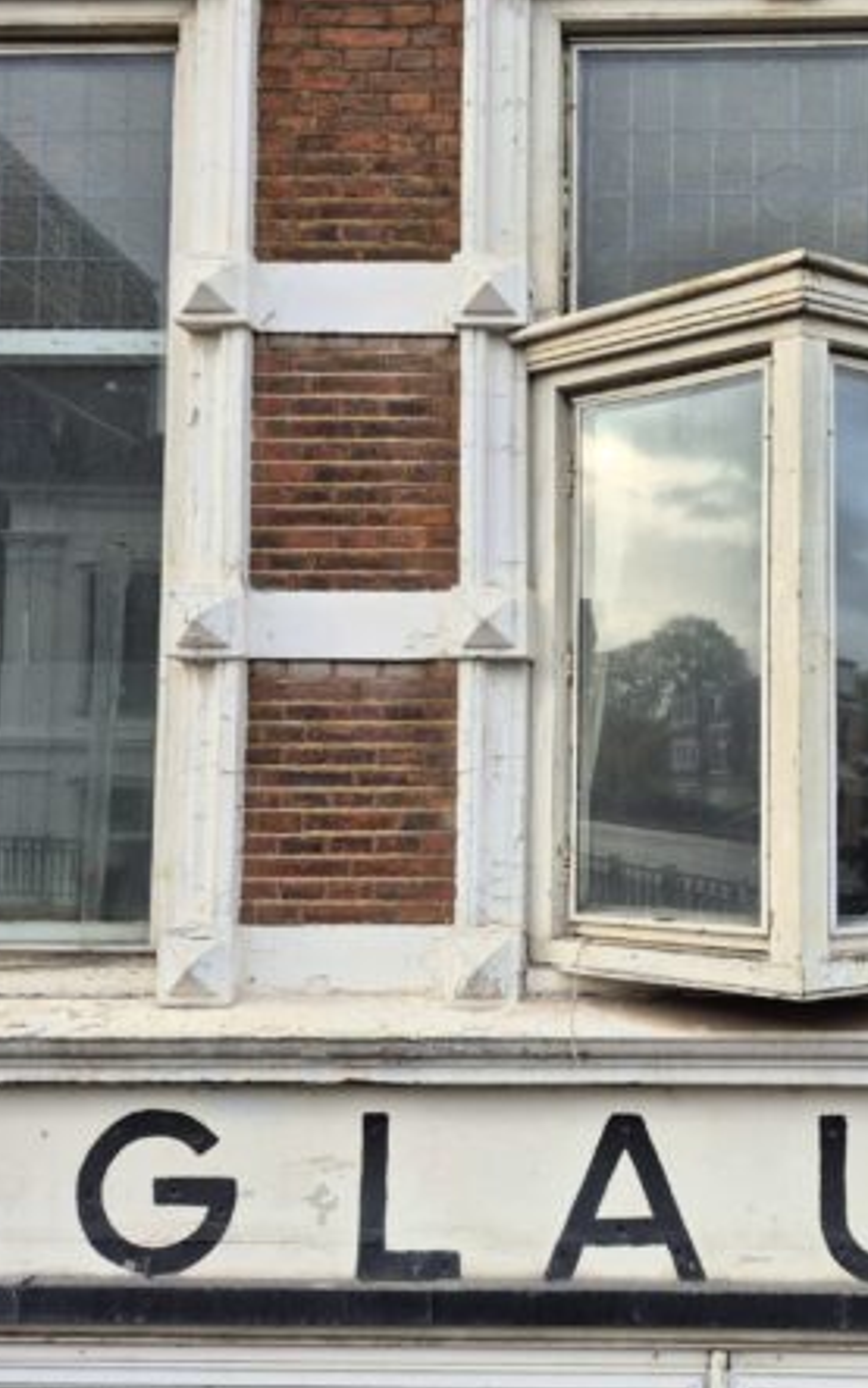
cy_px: 702
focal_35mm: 33
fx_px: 1249
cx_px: 740
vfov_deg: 58.1
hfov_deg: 36.5
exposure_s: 1/278
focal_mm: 5.4
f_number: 1.8
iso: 25
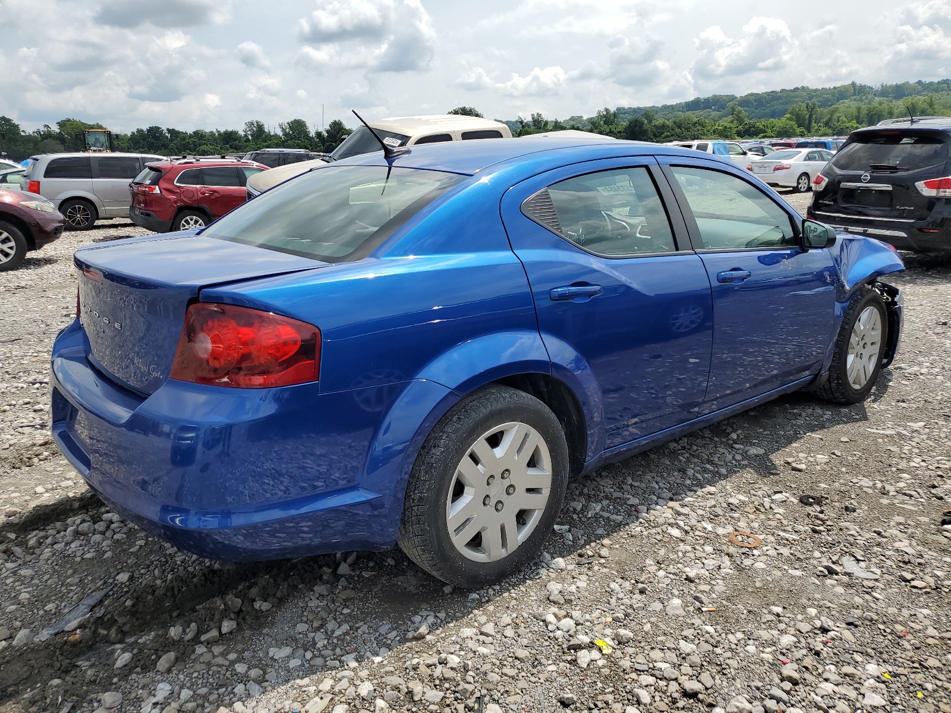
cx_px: 476
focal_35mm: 26
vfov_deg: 53.1
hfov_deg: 67.3
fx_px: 714
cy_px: 356
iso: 50
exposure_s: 1/5000
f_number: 1.5
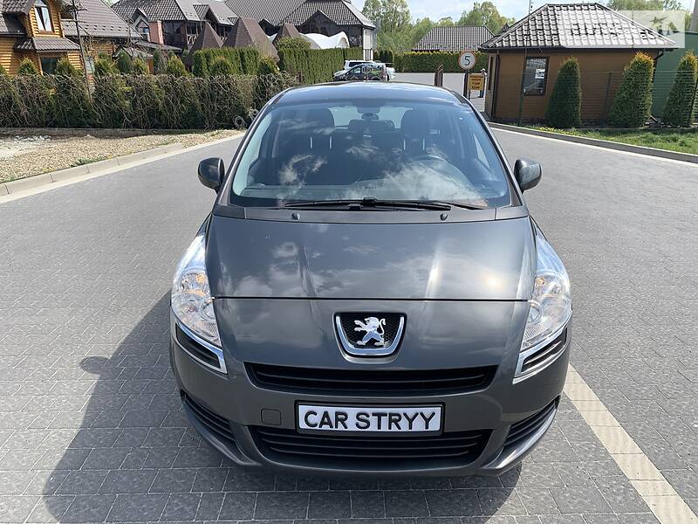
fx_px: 524
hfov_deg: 67.3
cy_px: 262
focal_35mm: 26
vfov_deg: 53.1
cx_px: 349
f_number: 1.8
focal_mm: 4.2
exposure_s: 1/1689
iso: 25
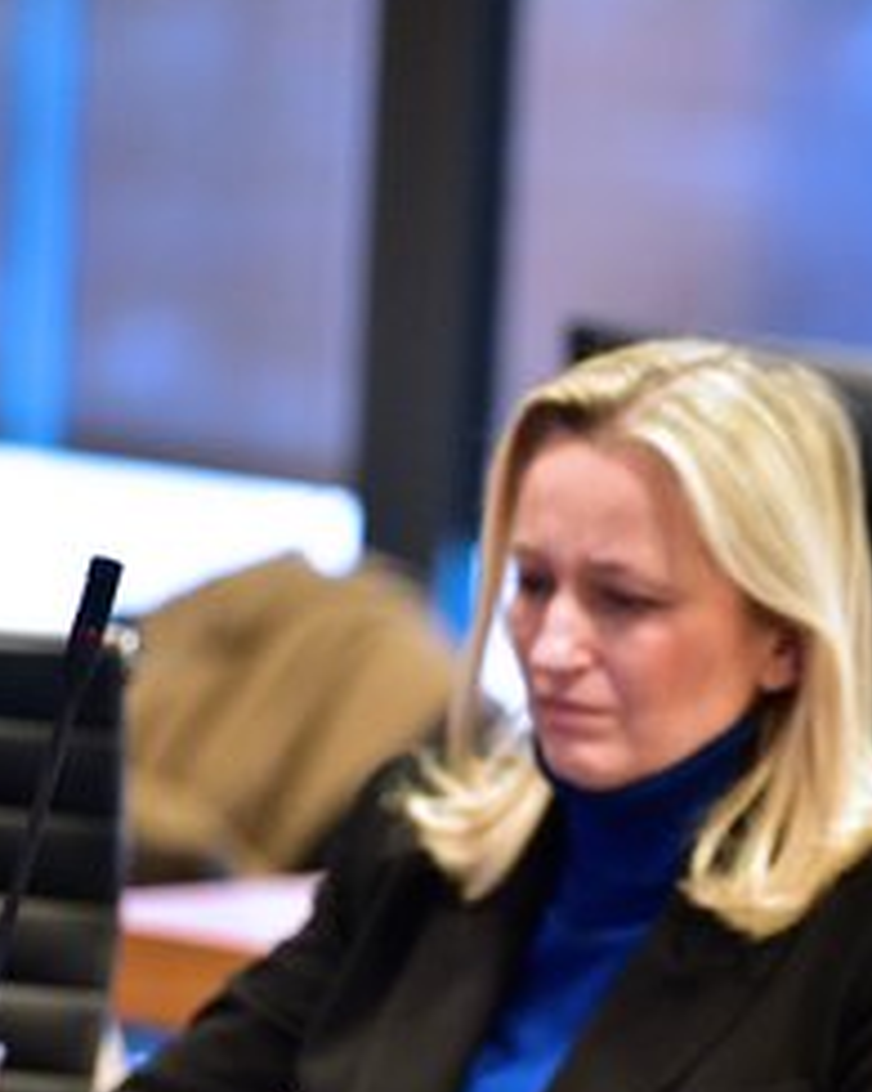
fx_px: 8683
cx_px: 1100
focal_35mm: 269
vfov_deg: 7.2
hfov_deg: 5.7
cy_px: 714
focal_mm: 140
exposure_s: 1/320
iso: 3200
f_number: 2.8
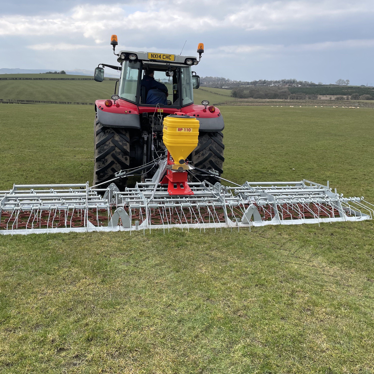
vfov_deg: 52.5
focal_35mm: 31
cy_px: 186
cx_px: 170
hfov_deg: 52.5
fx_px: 379
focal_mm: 4.2
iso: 32
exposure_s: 1/1147
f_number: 1.6
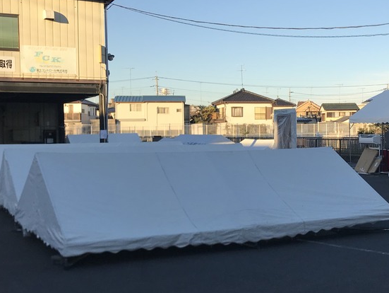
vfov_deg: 28.0
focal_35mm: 52
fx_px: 585
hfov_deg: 36.2
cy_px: 161
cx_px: 280
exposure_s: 1/1277
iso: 20
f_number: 1.8
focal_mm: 3.99
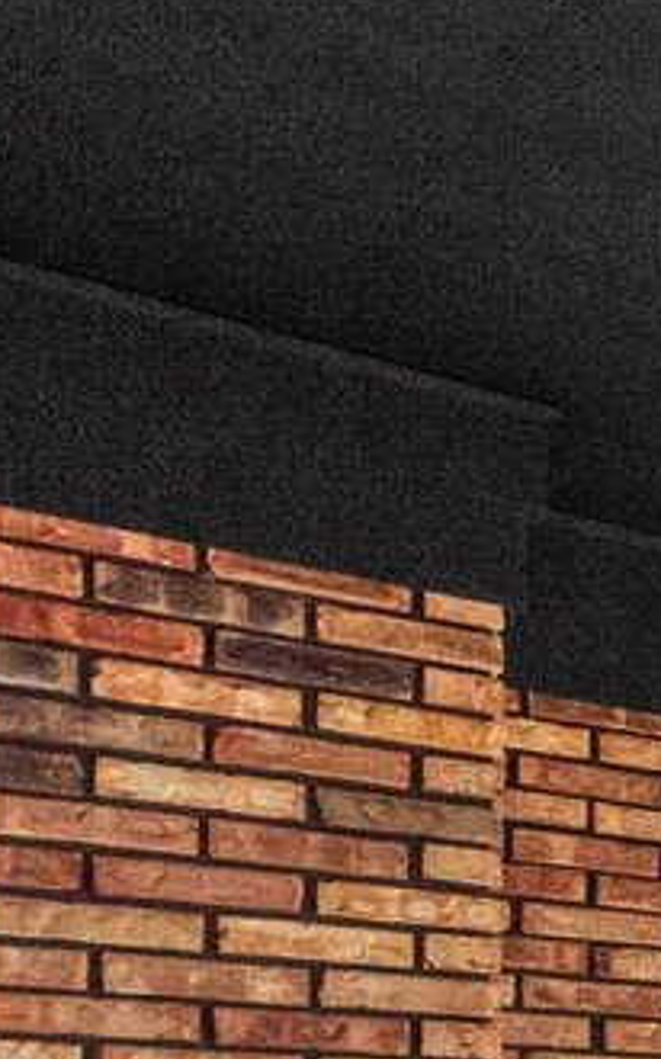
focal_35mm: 60
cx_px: 2503
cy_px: 1200
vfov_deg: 30.1
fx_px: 1731
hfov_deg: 8.6
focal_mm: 12
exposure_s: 1/1000
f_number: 7.1
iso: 400
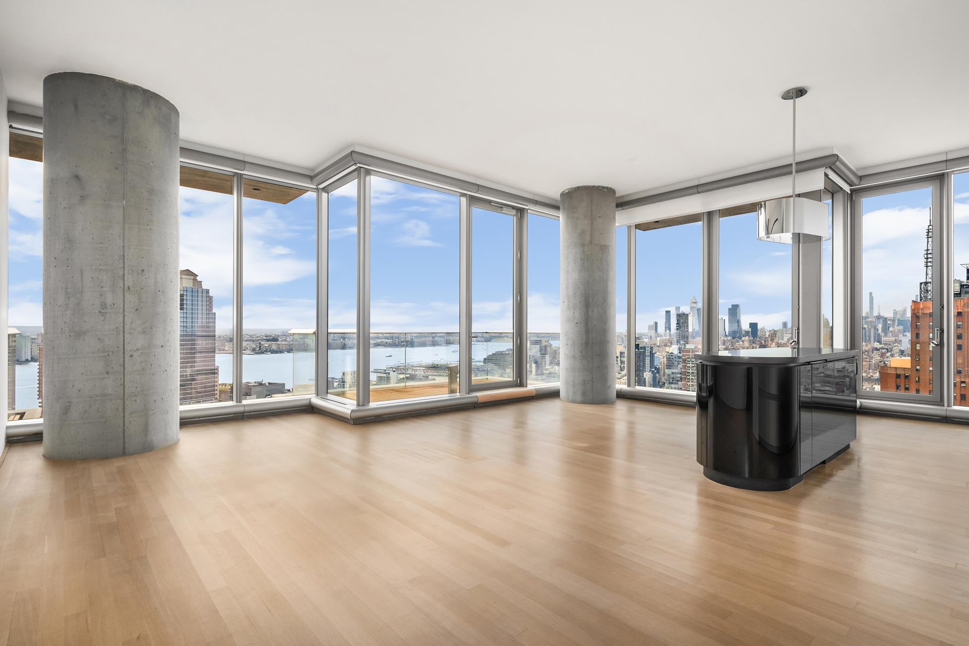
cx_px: 484
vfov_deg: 70.4
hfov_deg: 93.3
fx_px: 458
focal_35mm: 17
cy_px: 323
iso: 1000
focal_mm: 17
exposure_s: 1/6
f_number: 14
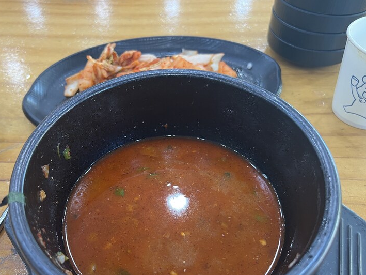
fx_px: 349
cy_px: 173
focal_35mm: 33
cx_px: 160
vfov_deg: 42.6
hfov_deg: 55.2
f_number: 1.5
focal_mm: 5.7
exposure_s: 1/60
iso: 100
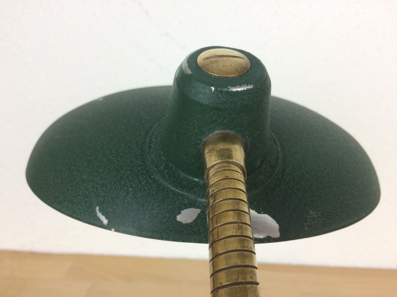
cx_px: 198
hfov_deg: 61.7
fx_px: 333
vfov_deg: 48.2
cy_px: 148
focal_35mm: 29
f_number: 2.2
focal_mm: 4.15
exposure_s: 1/33
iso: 32
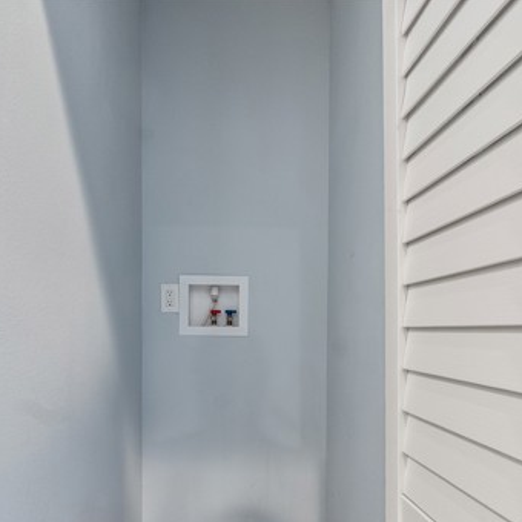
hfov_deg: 64.8
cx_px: 232
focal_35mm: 24
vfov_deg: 64.1
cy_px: 325
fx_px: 409
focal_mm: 10
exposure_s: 1/1.67
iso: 400
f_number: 8
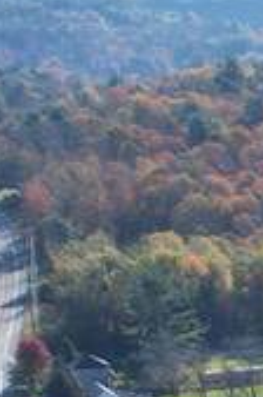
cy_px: 751
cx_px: 1151
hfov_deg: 6.3
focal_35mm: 167
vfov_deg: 11.3
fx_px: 1837
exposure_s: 1/1000
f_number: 2.8
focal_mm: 8.38
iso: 100
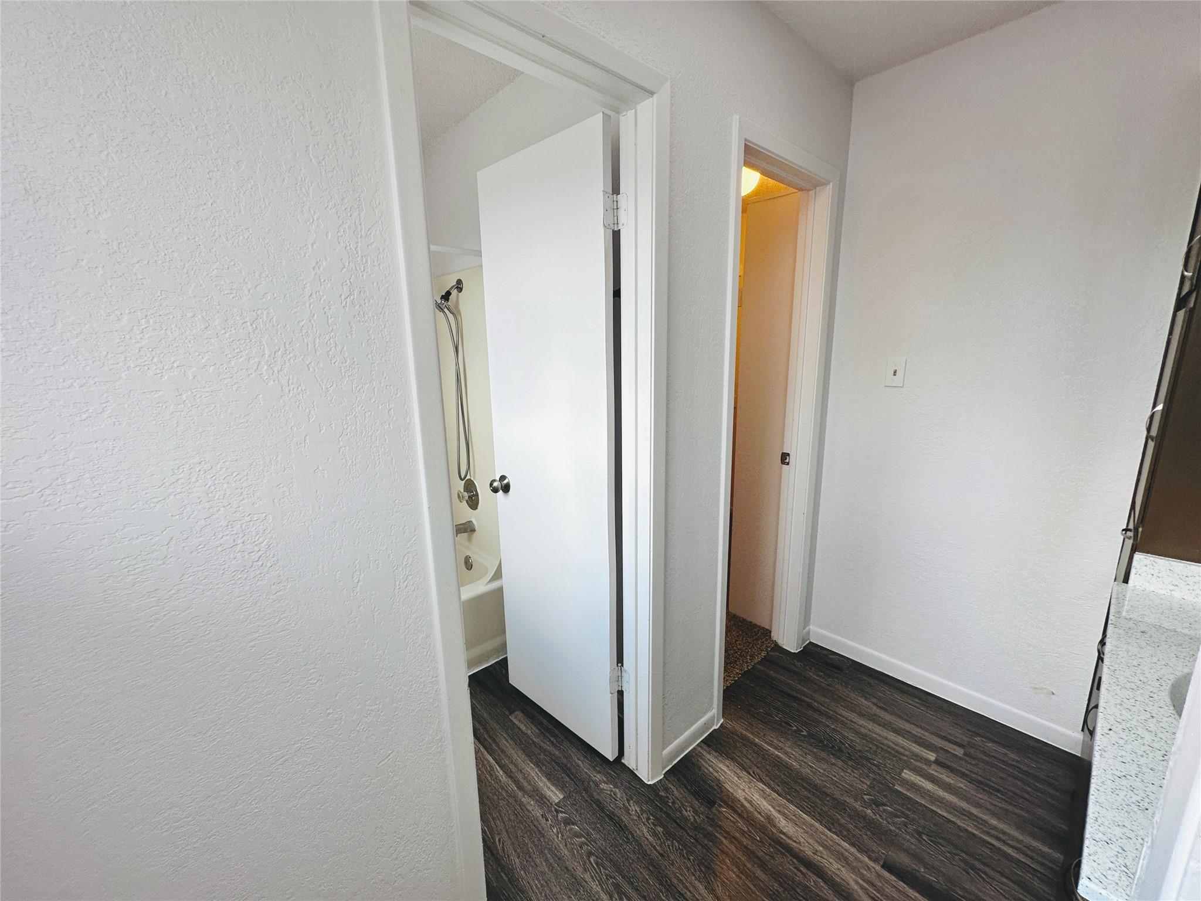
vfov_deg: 85.7
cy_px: 450
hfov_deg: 102.1
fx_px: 486
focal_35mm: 14
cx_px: 600
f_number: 2.2
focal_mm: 2.22
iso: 64
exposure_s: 1/99
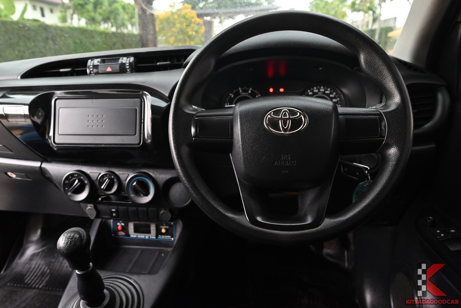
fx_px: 307
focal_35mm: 24
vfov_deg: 53.2
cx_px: 230
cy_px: 154
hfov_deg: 73.7
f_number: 6.7
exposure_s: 1/15
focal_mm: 24
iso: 800
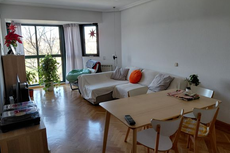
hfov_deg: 67.4
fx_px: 172
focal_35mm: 27
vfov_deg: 47.9
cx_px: 119
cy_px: 73
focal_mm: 4.69
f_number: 1.8
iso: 80
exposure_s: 1/120
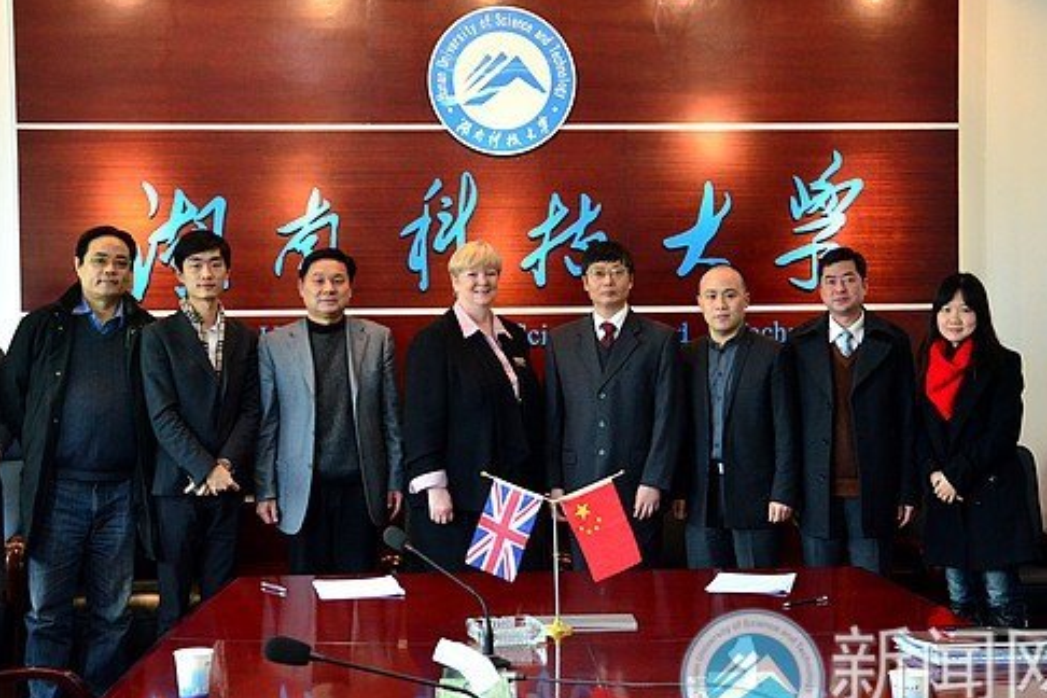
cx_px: 489
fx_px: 1832
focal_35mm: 63
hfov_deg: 31.9
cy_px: 353
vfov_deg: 21.6
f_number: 5
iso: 2000
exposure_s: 1/50
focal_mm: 34
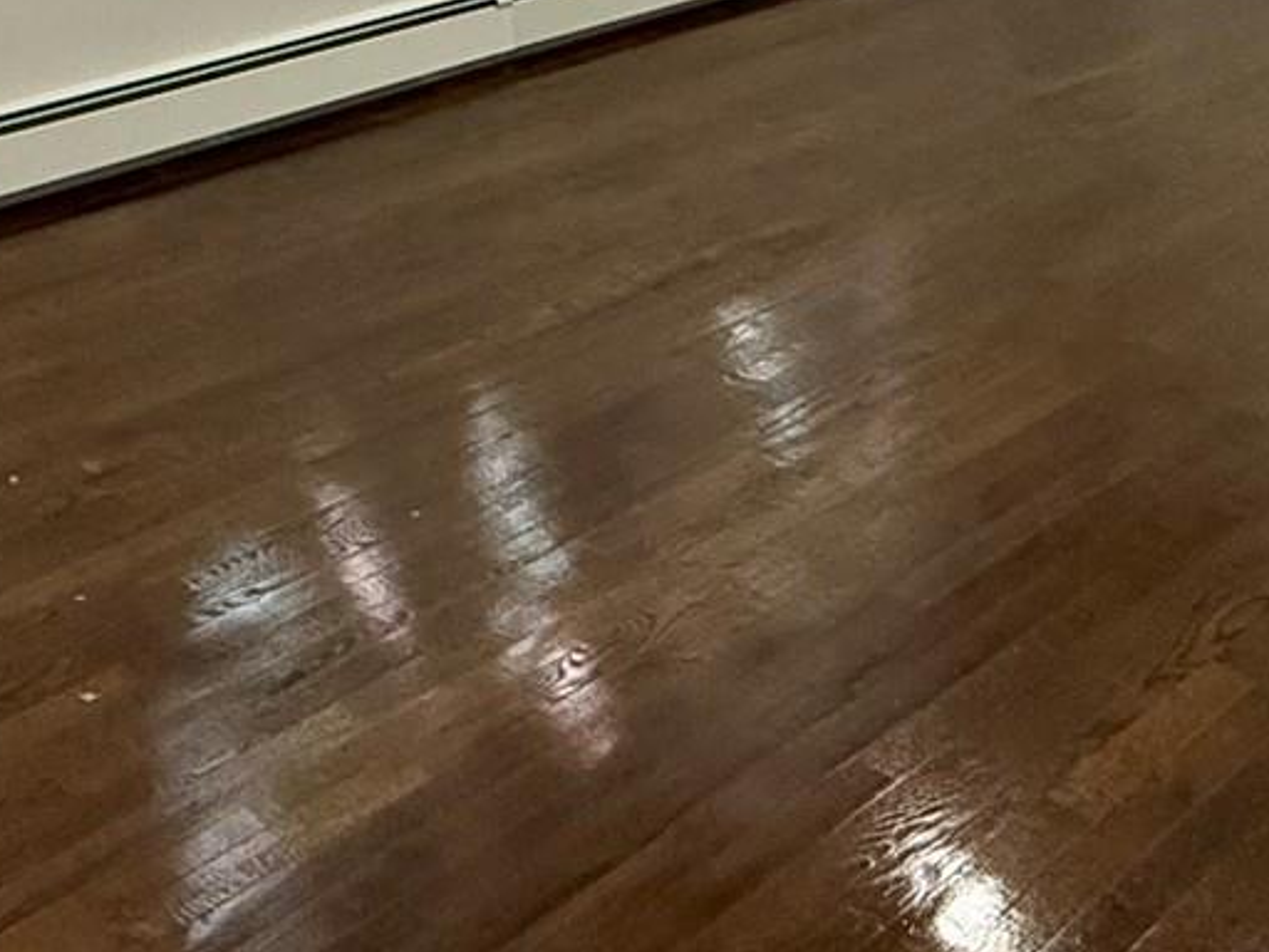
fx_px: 2053
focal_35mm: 56
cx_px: 320
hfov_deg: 33.7
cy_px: -193
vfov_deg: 23.8
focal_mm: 2.22
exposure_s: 1/120
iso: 250
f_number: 2.2
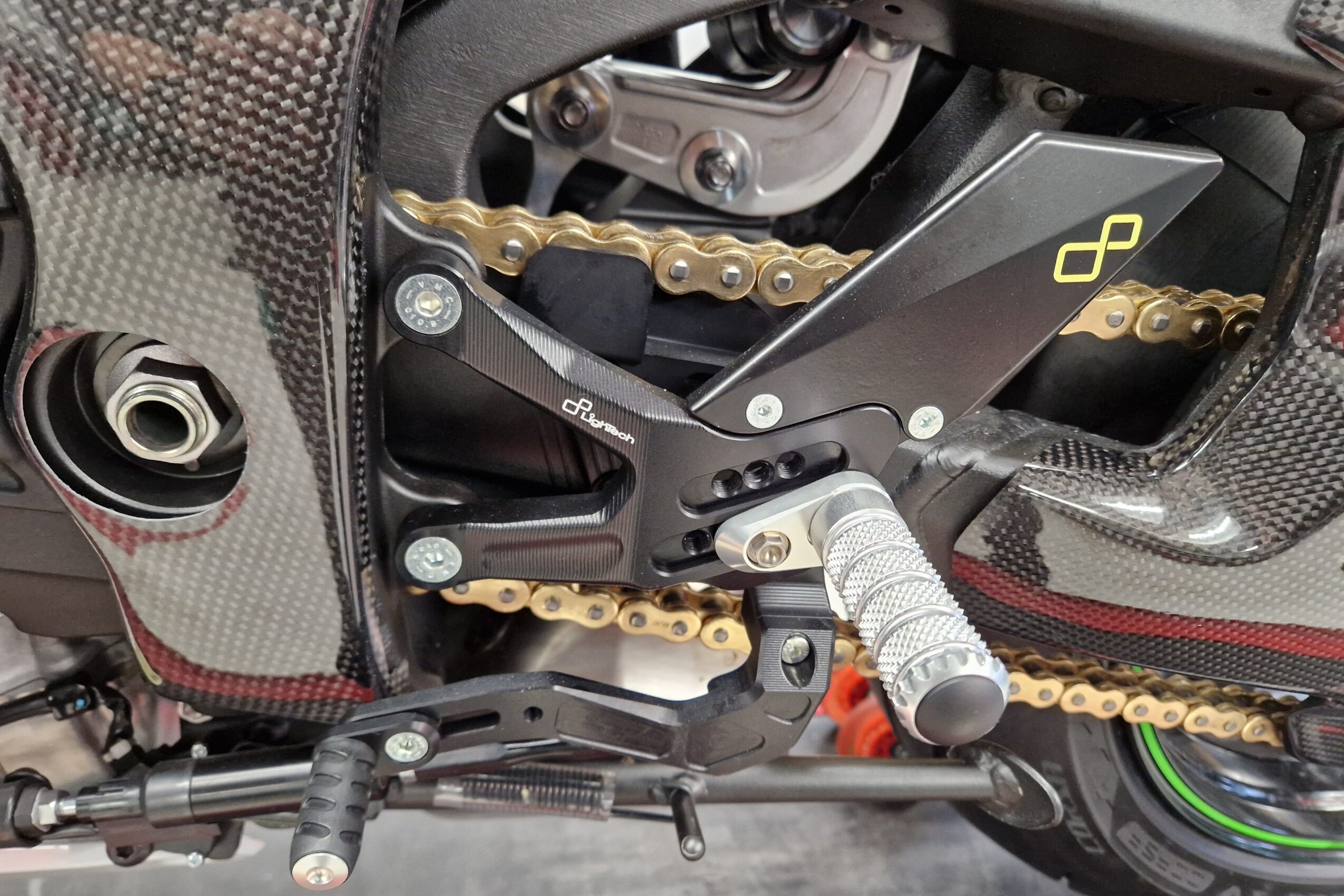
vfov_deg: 53.1
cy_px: 462
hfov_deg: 73.7
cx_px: 670
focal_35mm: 24
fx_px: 896
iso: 640
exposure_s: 1/100
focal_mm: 5.4
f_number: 1.8
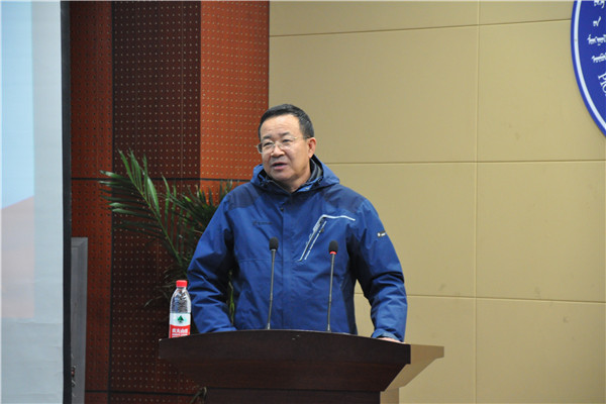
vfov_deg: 8.7
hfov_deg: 13.0
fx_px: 2651
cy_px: 202
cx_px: 303
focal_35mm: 158
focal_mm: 105
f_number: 5.6
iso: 1600
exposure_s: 1/60
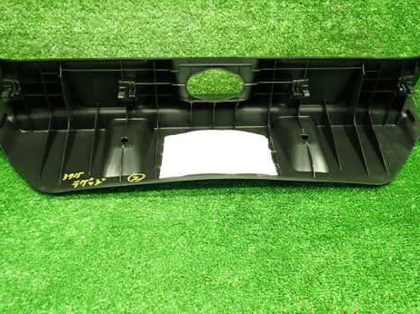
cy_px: 129
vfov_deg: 36.7
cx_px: 219
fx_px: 473
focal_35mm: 39
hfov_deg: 47.9
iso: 320
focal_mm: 5.4
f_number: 2.3
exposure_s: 1/30
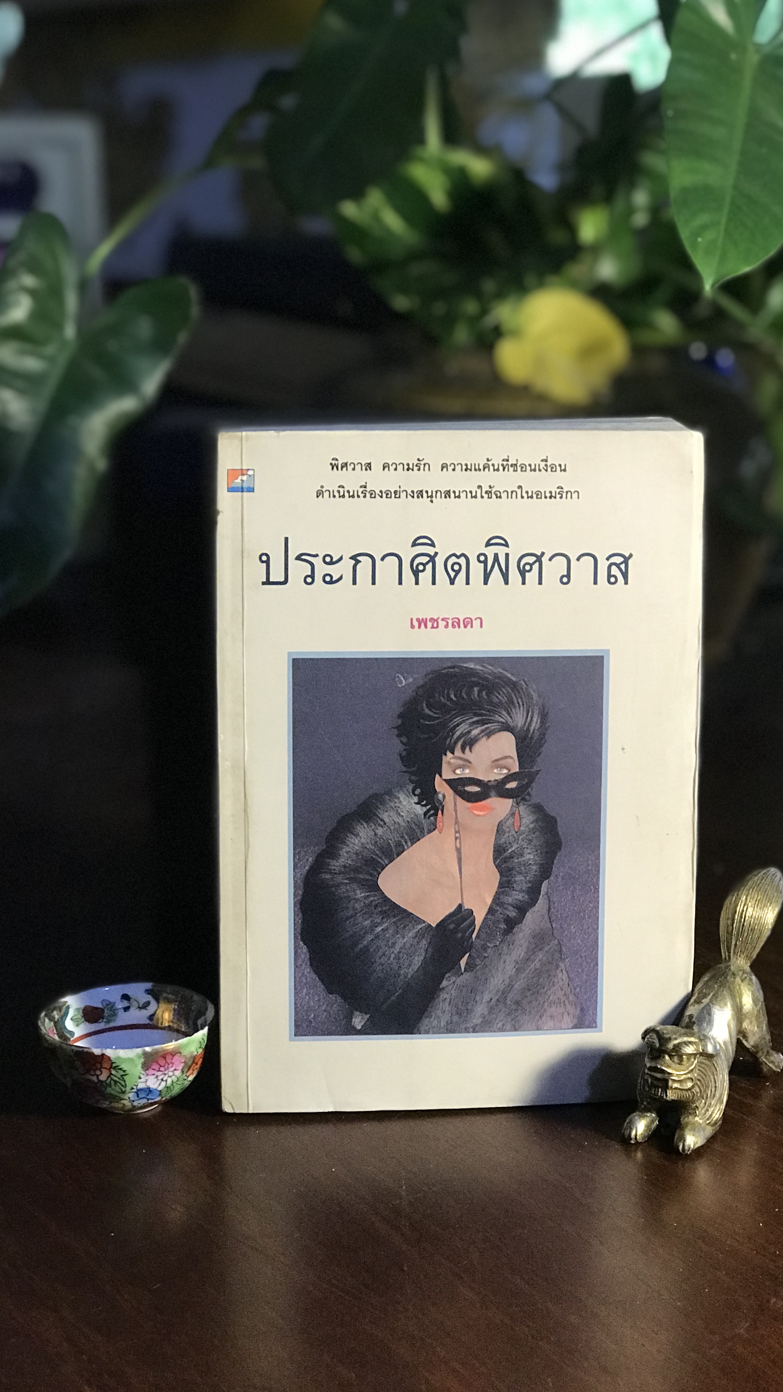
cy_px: 687
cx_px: 511
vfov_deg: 33.3
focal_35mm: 63
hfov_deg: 19.1
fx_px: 2325
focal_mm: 6.6
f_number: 2.8
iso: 200
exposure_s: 1/50
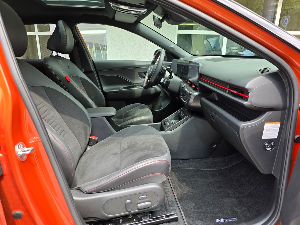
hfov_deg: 73.9
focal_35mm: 23
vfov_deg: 58.9
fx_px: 199
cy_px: 112
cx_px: 150
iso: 50
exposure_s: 1/180
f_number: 1.7
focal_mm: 6.3
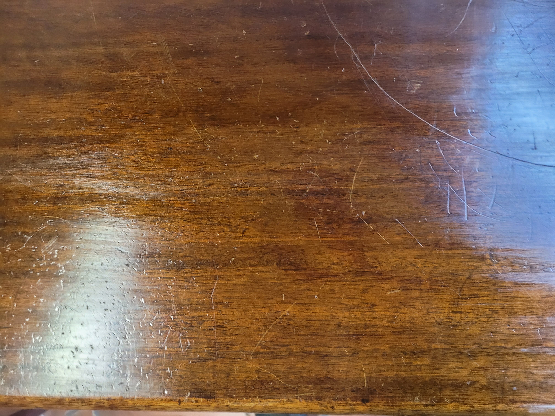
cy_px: 208
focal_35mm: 26
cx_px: 278
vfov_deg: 53.1
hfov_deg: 67.3
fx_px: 417
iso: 640
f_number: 1.8
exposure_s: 1/50
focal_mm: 5.4
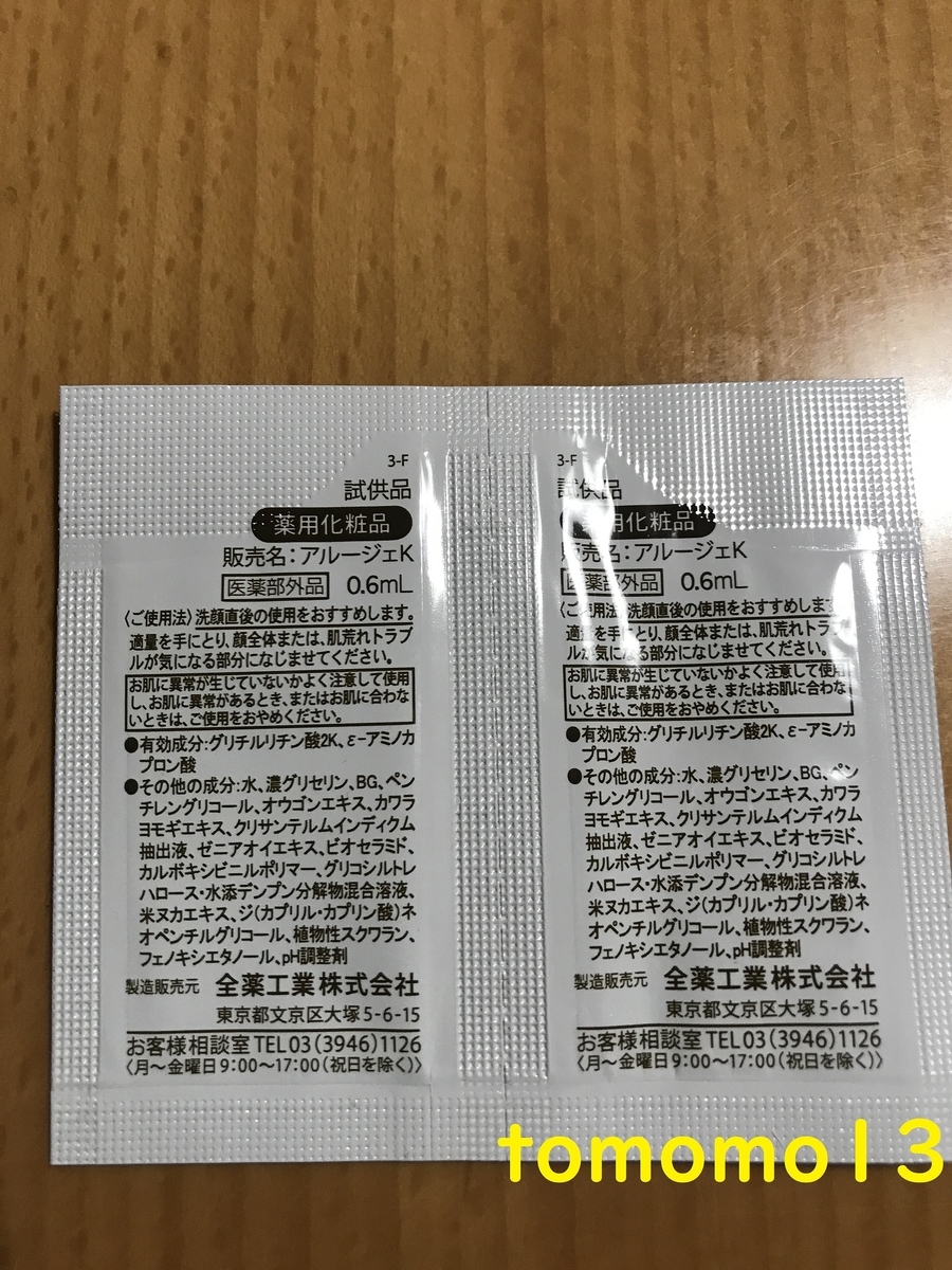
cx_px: 476
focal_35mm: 28
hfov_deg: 49.7
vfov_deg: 63.4
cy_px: 635
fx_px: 1027
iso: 32
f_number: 1.8
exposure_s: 1/33
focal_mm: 3.99
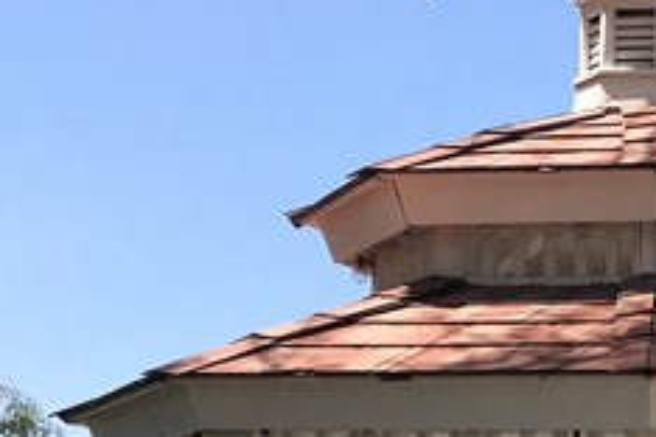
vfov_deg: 9.6
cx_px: 1032
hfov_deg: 14.3
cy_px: 913
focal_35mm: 132
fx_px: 2405
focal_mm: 4.15
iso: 25
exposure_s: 1/2653
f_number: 2.2
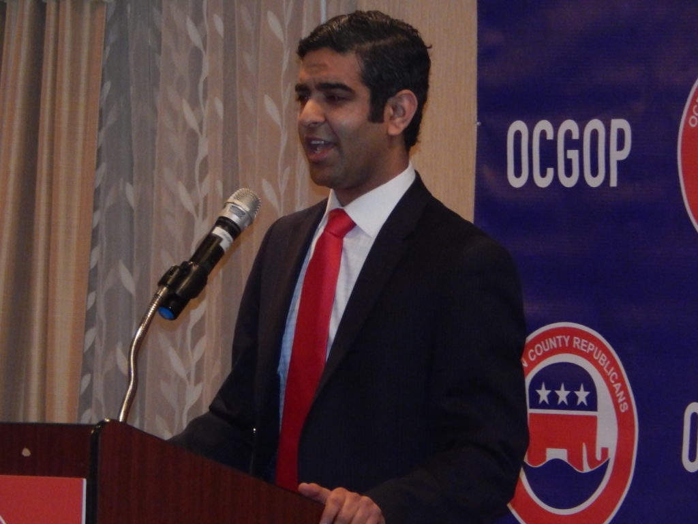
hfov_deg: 6.2
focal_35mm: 318
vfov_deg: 4.7
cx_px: 349
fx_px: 6412
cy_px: 262
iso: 1600
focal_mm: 56.5
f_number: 5.7
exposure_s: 1/60
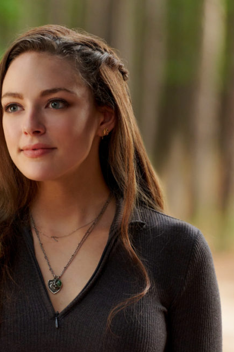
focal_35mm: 316
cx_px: 16
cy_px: 177
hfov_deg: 4.3
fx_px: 3081
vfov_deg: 6.5
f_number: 4.5
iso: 2000
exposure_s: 1/250
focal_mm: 200
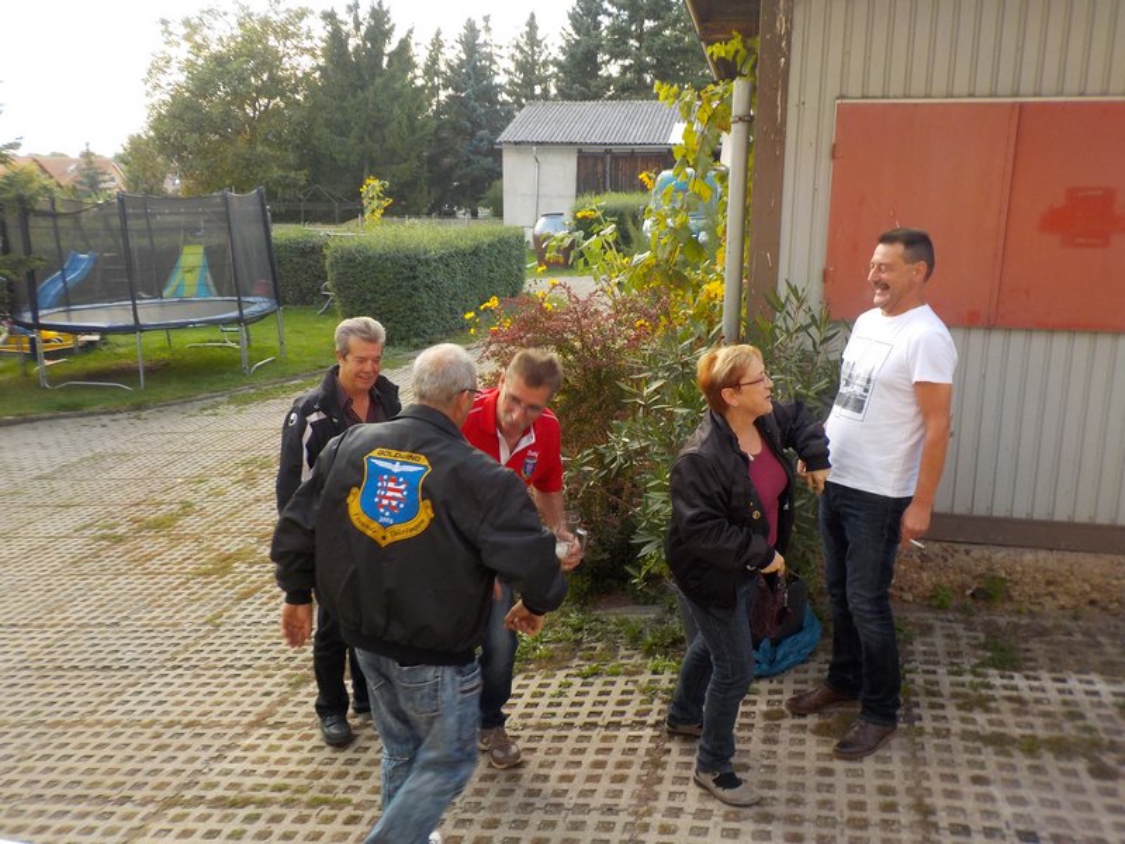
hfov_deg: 60.0
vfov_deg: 46.8
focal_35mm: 30
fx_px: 975
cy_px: 422
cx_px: 562
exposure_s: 1/100
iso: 125
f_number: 3.3
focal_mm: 4.1
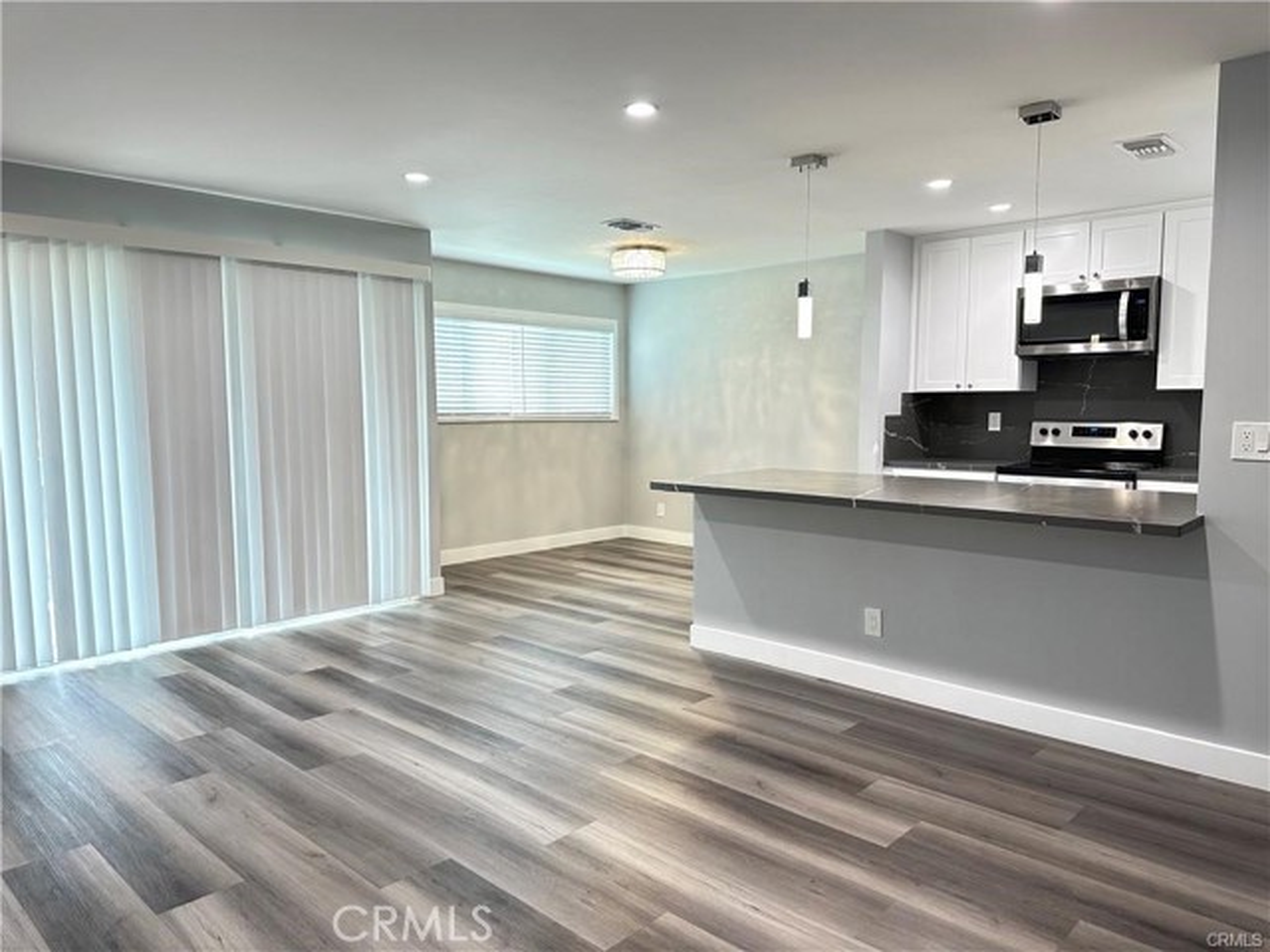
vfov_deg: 56.8
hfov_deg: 71.6
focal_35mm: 24
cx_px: 635
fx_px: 881
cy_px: 476
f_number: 1.78
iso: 250
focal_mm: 6.86
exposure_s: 1/60
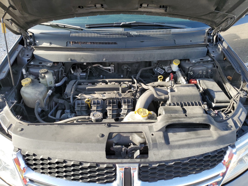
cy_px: 93
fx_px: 186
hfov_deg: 67.3
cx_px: 124
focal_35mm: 26
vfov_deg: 53.1
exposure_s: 1/400
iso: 50
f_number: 1.5
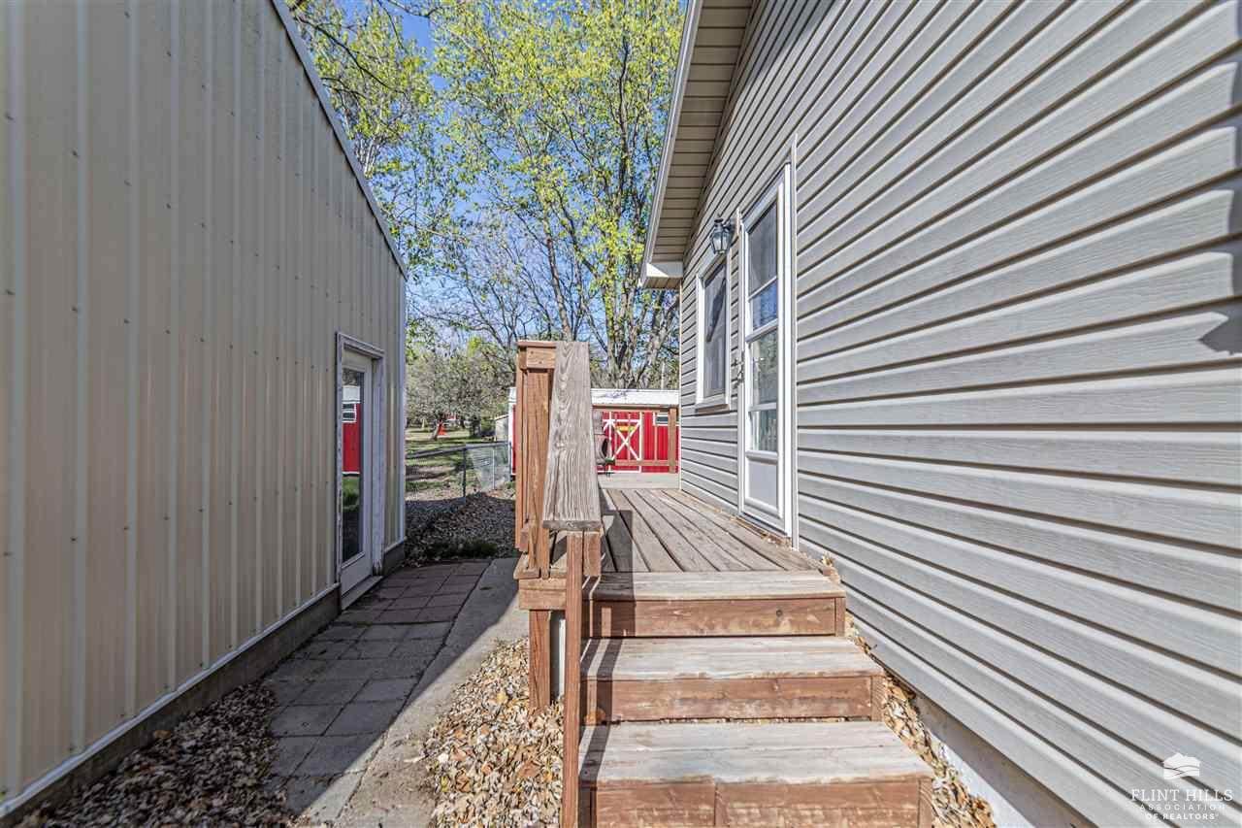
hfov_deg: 100.4
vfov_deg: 77.3
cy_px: 414
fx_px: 517
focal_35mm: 15
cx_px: 621
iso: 100
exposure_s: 1/100
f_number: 8
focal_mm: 10
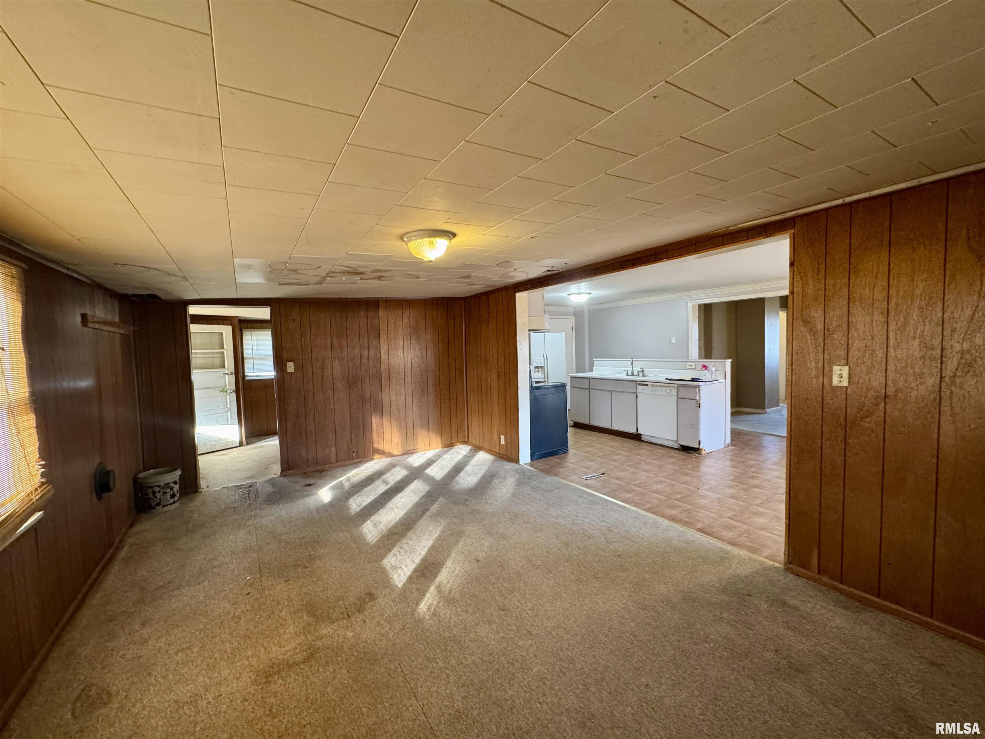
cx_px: 492
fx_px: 398
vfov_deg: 85.7
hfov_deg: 102.1
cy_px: 370
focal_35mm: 14
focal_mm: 2.22
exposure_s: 1/60
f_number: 2.2
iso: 320
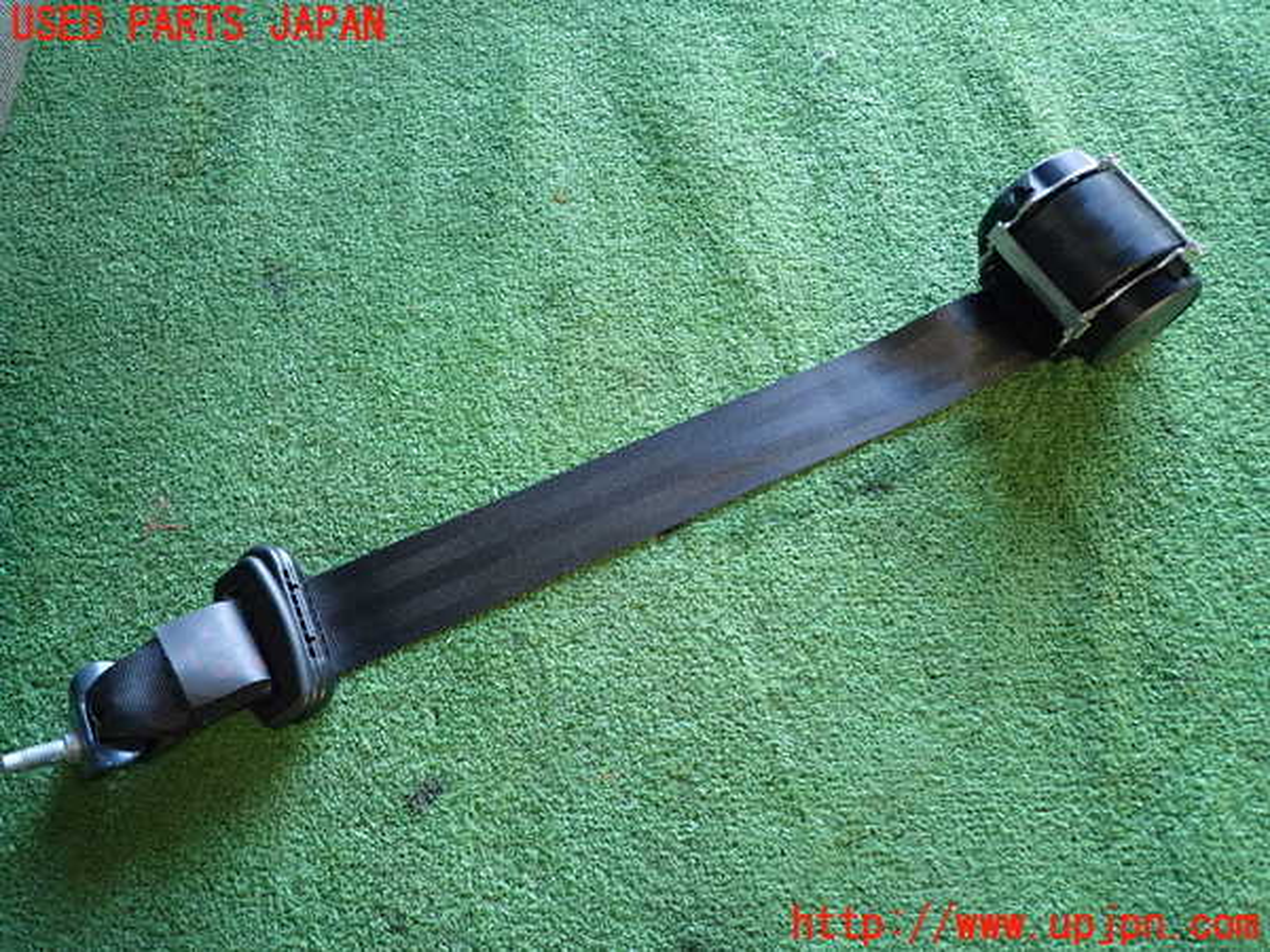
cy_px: 476
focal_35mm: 25
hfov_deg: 69.4
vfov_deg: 54.9
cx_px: 635
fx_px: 917
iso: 250
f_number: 2
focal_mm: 4.5
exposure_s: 1/30
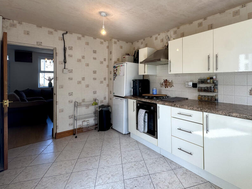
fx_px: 131
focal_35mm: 18
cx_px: 152
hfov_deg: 86.6
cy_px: 80
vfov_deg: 71.1
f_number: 2.2
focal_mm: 2.22
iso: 40
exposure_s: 1/176
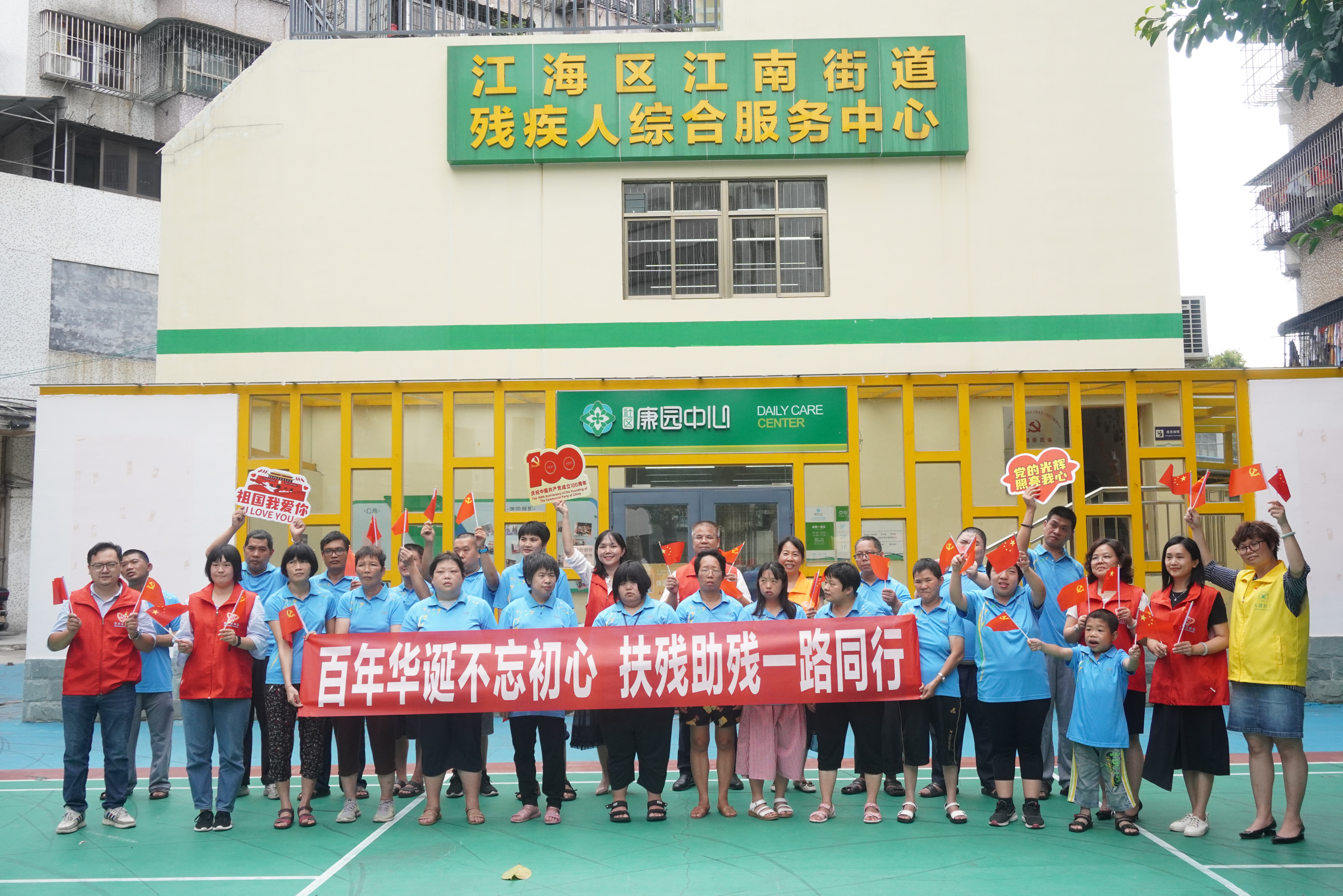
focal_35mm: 36
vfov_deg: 36.9
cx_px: 672
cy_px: 448
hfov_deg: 53.1
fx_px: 1343
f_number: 5.6
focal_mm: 24
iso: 1000
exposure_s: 1/800
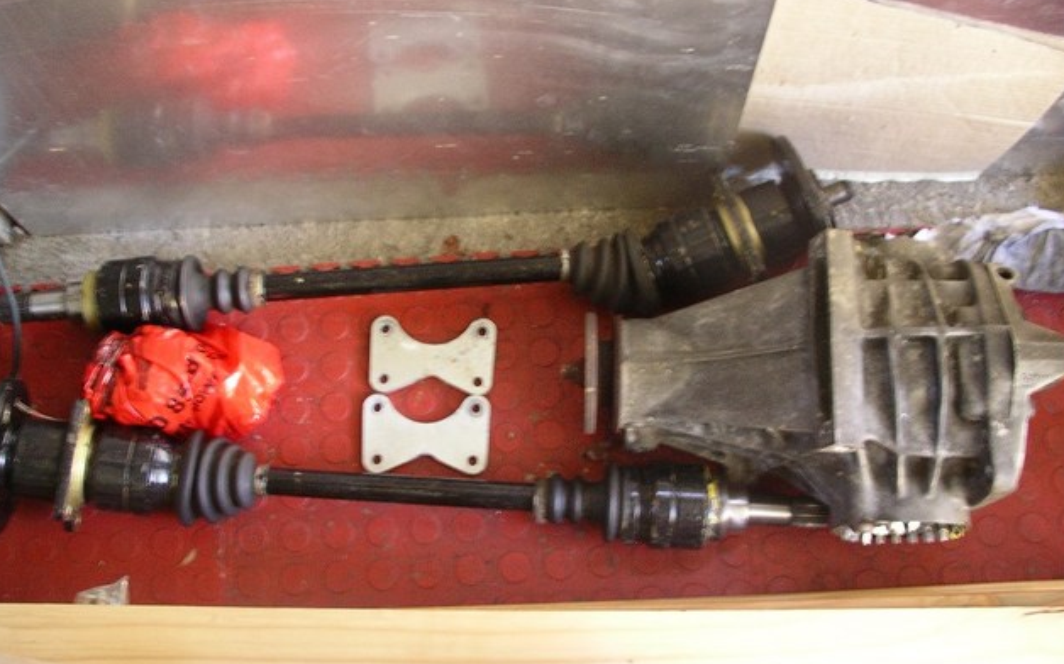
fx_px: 1159
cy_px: 344
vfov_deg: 32.0
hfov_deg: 49.3
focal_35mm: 40
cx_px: 537
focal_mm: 7.8
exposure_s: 1/15
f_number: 2.8
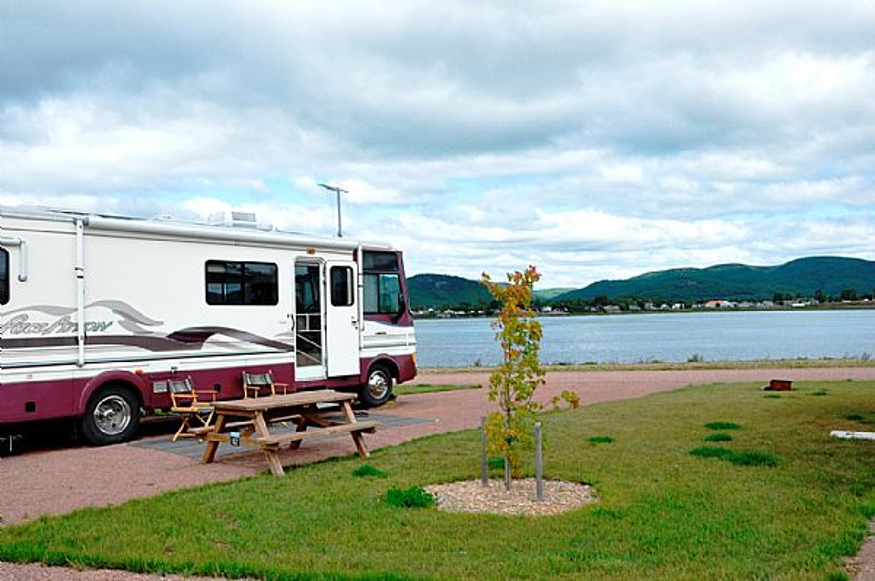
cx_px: 438
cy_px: 290
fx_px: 764
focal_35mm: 32
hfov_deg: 59.6
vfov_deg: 41.6
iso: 2000
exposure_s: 1/800
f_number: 14
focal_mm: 21
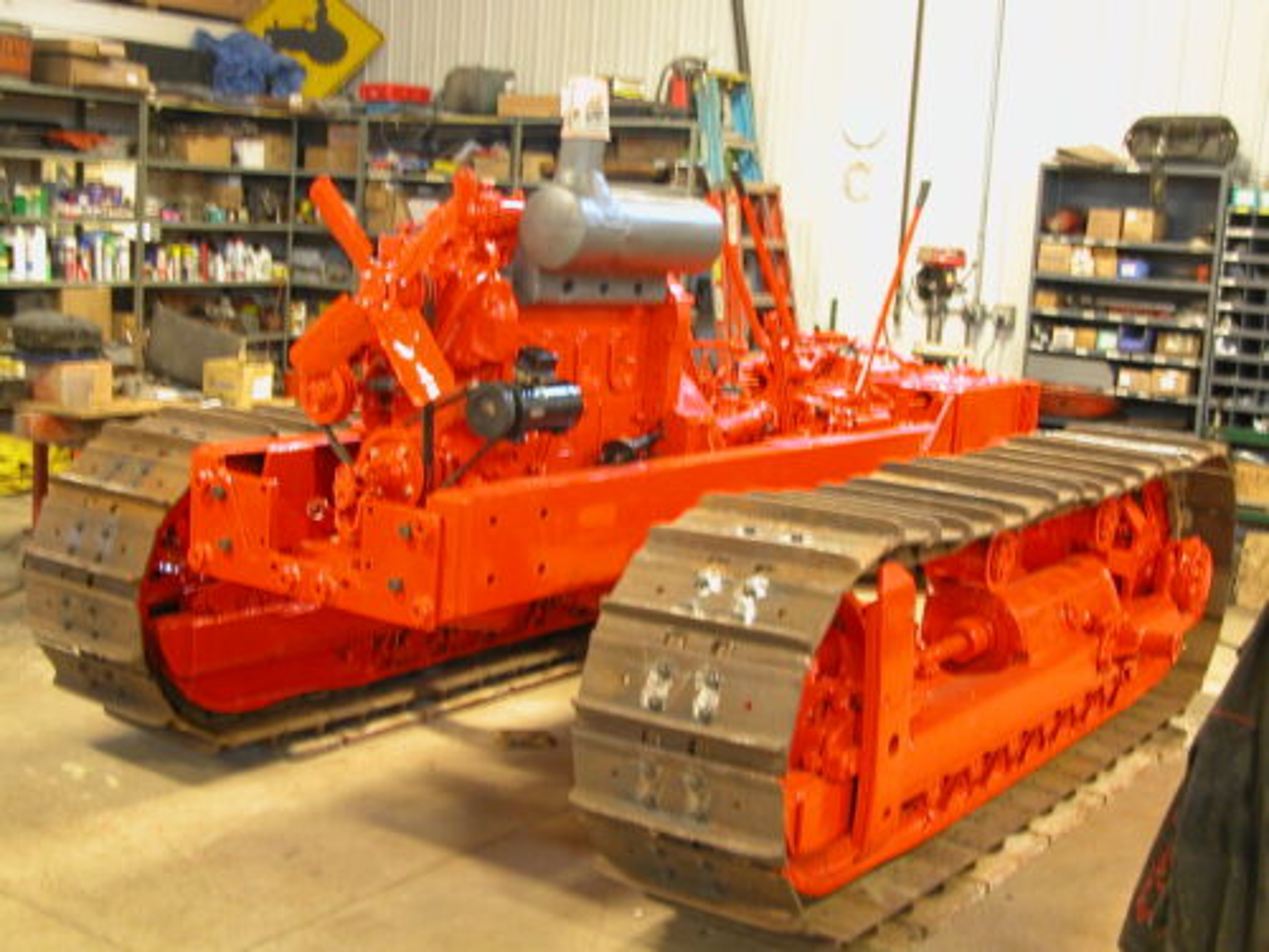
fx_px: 1650
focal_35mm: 45
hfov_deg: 42.1
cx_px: 634
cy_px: 476
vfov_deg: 32.2
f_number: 3
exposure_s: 1/4
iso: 288
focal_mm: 11.6
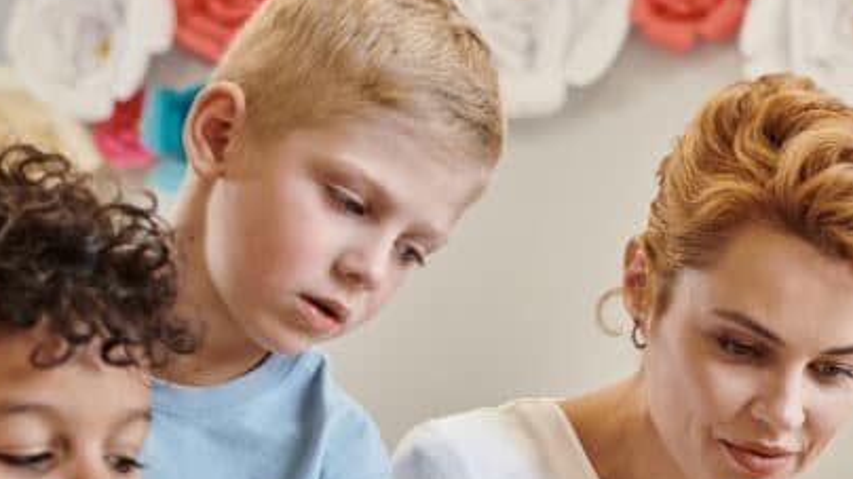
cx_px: 650
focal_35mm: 93
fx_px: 2103
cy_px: 653
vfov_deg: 12.5
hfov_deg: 22.7
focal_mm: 35
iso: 500
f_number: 3.5
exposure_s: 1/200
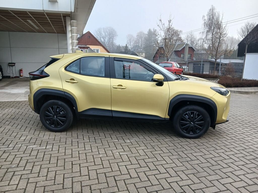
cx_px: 129
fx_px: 194
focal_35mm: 26
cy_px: 96
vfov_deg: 53.1
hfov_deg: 67.3
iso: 50
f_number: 1.8
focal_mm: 3.98
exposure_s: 1/50
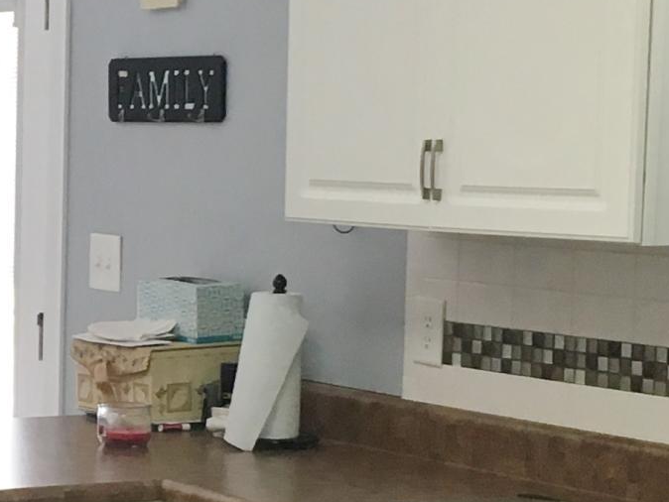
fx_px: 2494
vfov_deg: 11.5
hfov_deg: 14.6
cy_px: 405
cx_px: -203
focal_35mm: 129
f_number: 2.2
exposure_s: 1/30
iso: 32
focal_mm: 4.15
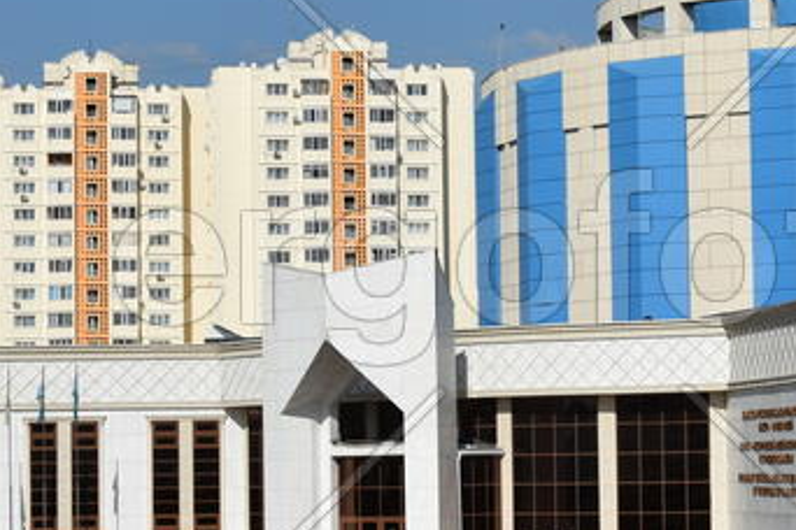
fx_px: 2697
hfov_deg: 16.7
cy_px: 267
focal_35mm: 122
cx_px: 563
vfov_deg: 11.2
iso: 100
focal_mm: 32
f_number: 9
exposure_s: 1/400
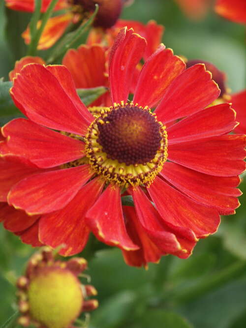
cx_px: 123
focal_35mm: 200
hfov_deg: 7.4
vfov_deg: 9.9
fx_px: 1896
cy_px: 164
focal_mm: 50.69
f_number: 3.5
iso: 100
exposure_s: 1/180
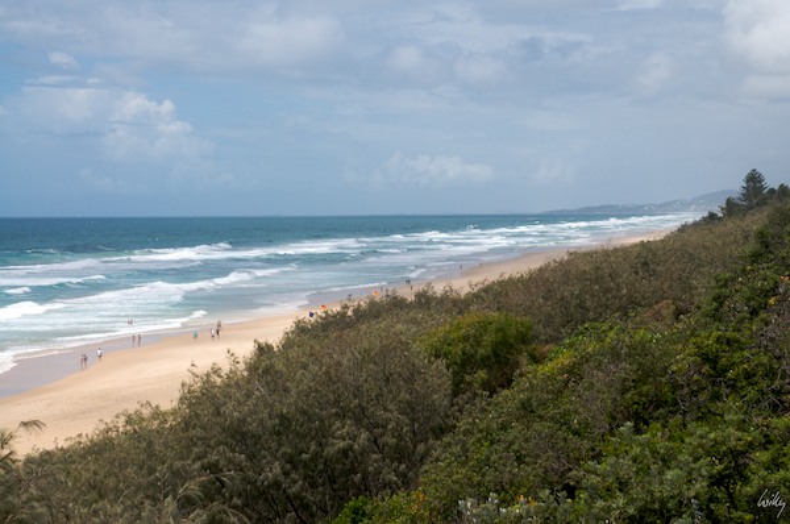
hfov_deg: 24.7
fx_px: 1807
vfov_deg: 16.5
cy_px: 262
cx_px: 395
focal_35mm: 82
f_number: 13
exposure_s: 1/640
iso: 320
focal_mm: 55
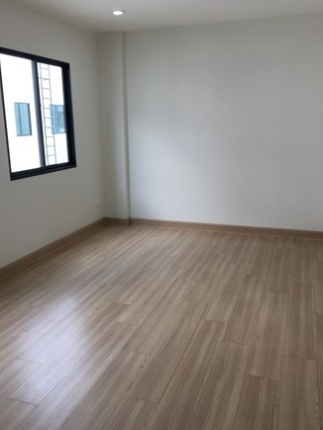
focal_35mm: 32
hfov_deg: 44.1
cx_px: 149
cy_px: 210
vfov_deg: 56.8
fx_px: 398
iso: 40
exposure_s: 1/100
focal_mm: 4.15
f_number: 2.2
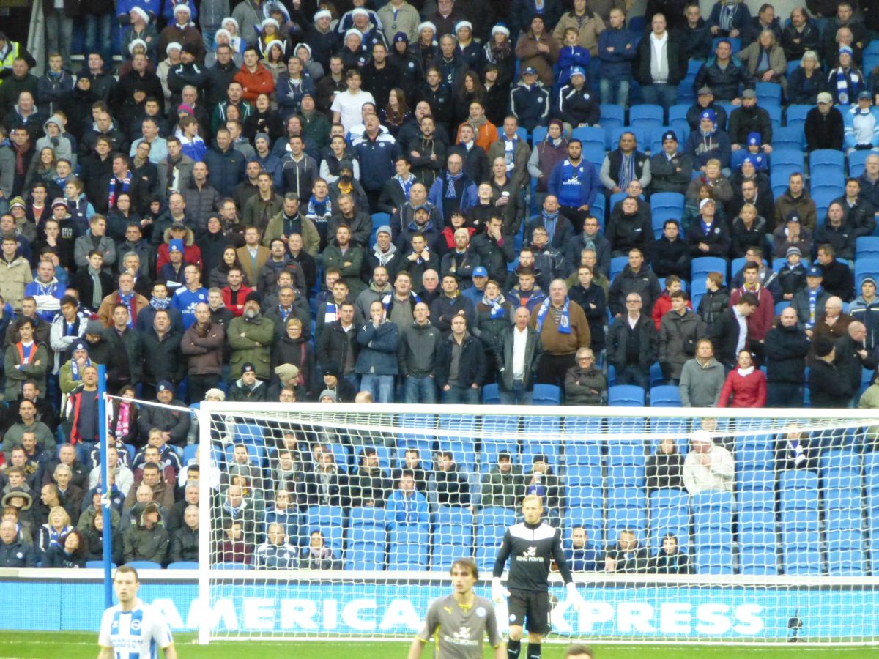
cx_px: 440
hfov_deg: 4.1
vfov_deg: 3.1
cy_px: 330
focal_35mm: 480
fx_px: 12189
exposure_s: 1/50
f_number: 6.4
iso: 1600
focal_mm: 86
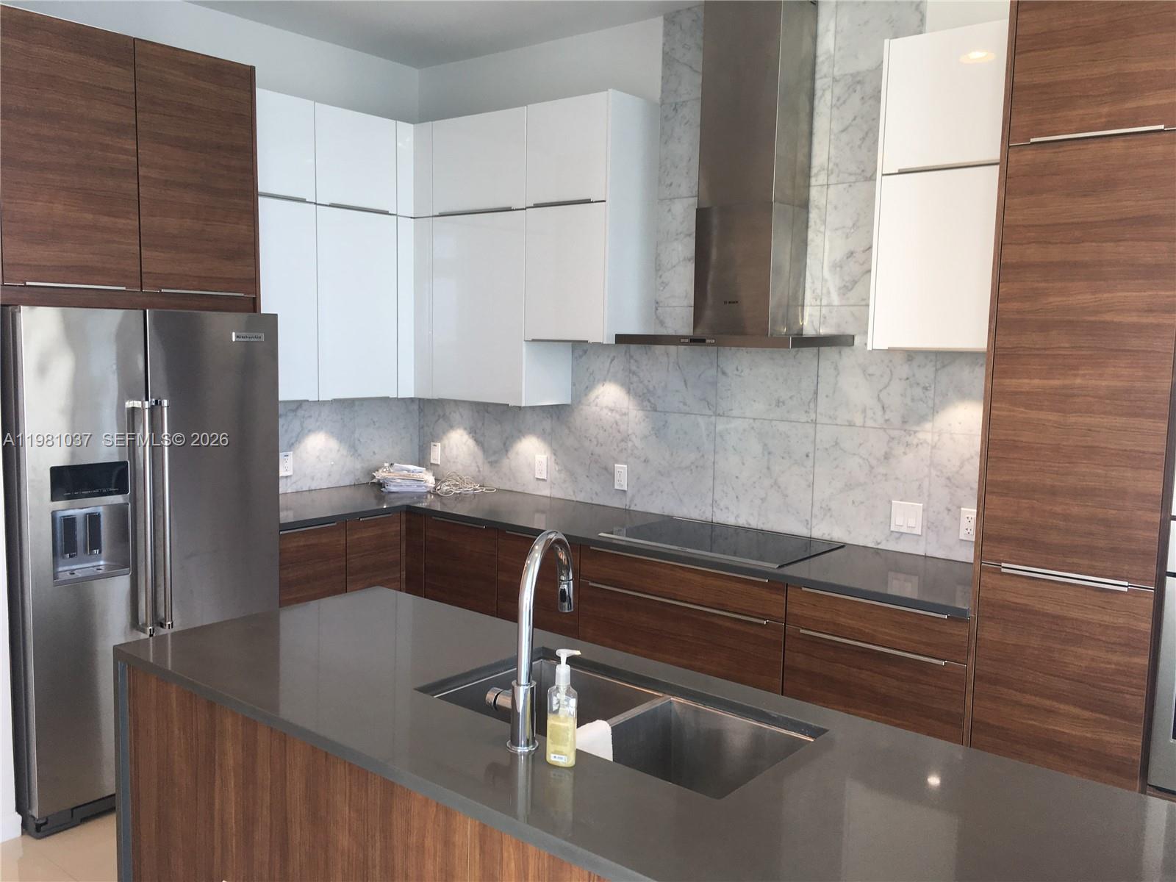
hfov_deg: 61.7
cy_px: 441
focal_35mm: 29
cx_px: 588
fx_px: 985
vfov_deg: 48.2
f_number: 2.2
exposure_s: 1/30
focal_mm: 4.15
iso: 25
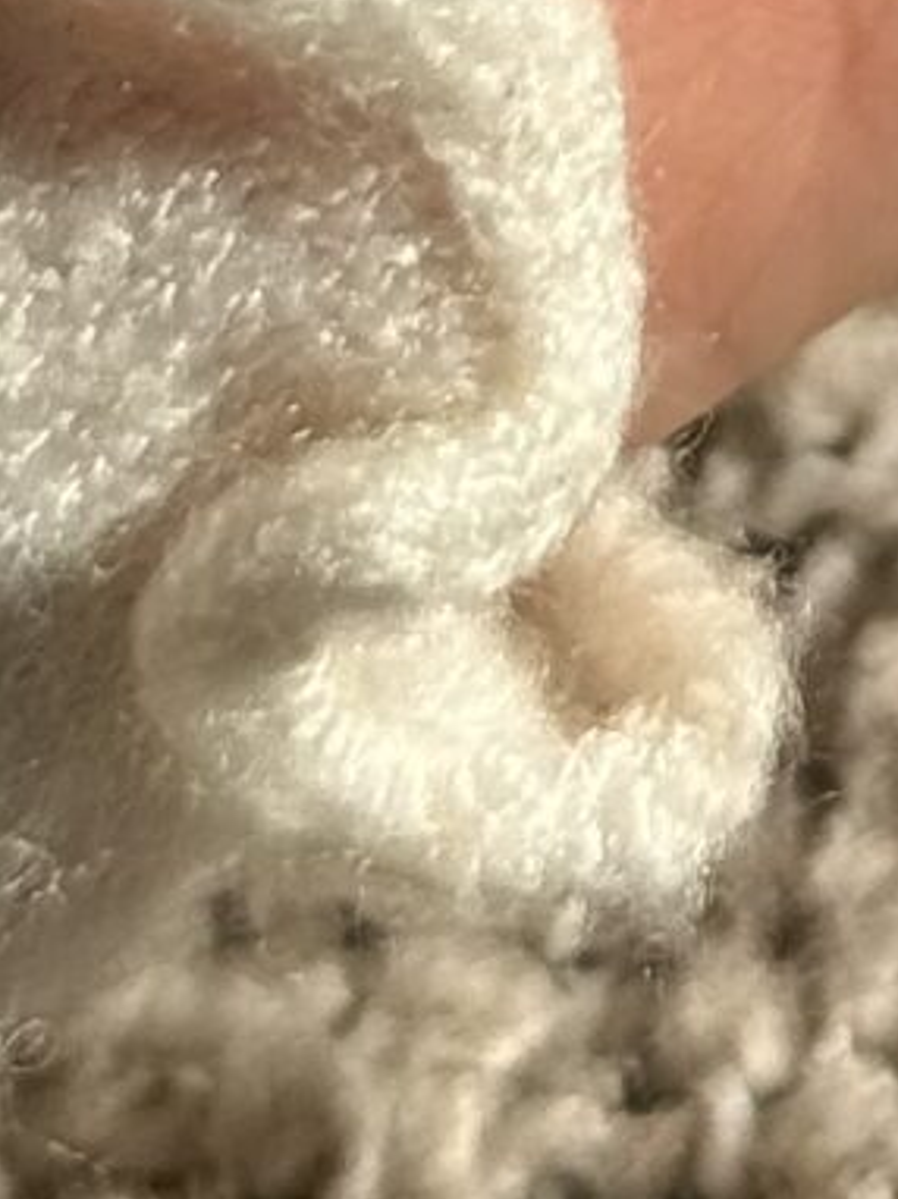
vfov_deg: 5.7
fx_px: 11150
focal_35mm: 322
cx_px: 1802
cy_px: -2555
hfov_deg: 4.5
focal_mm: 6.76
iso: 80
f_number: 1.78
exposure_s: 1/4878
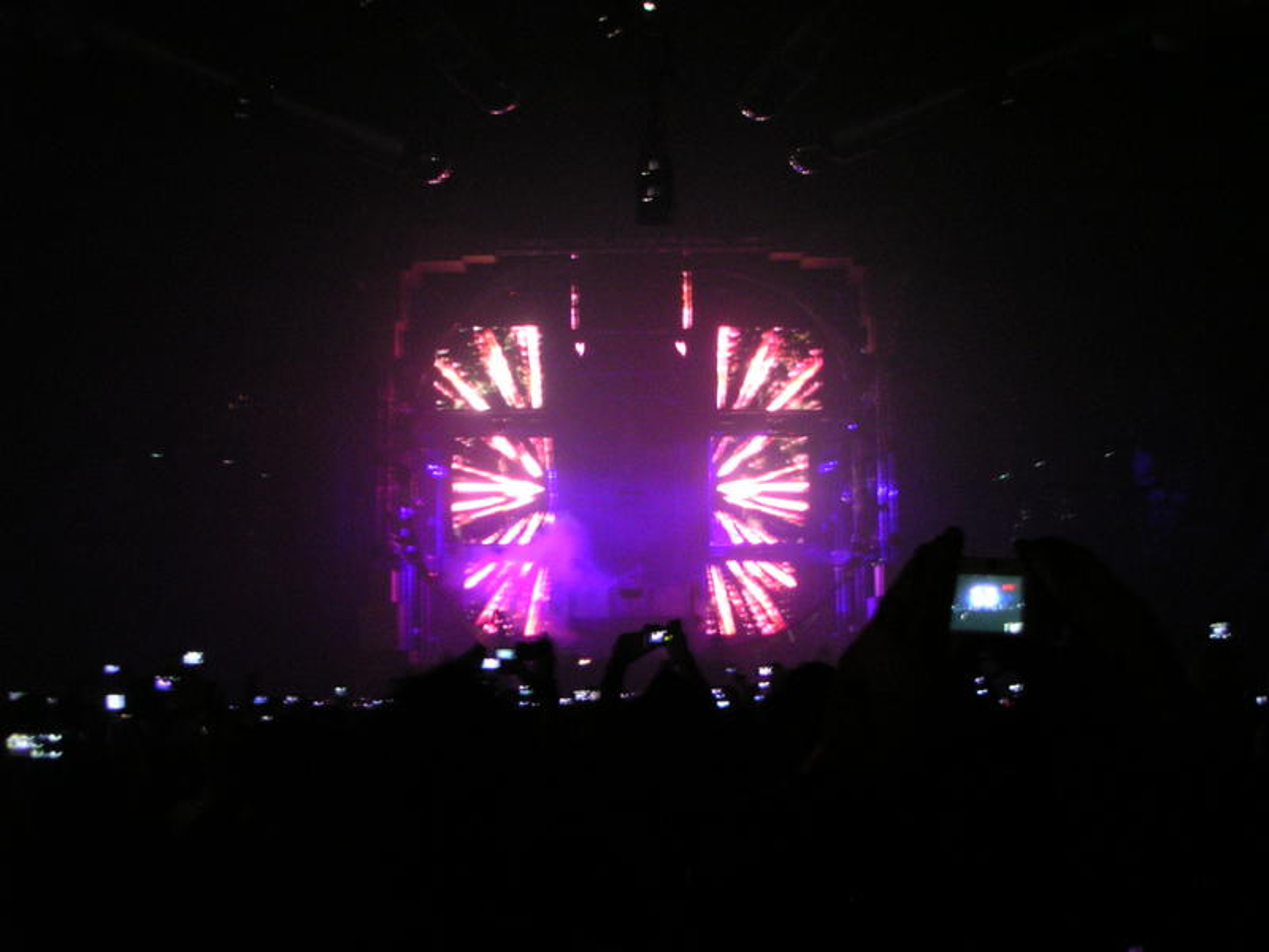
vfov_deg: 37.7
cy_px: 476
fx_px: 1393
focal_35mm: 38
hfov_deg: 49.0
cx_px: 634
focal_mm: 6
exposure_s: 1/6
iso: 200
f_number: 2.8
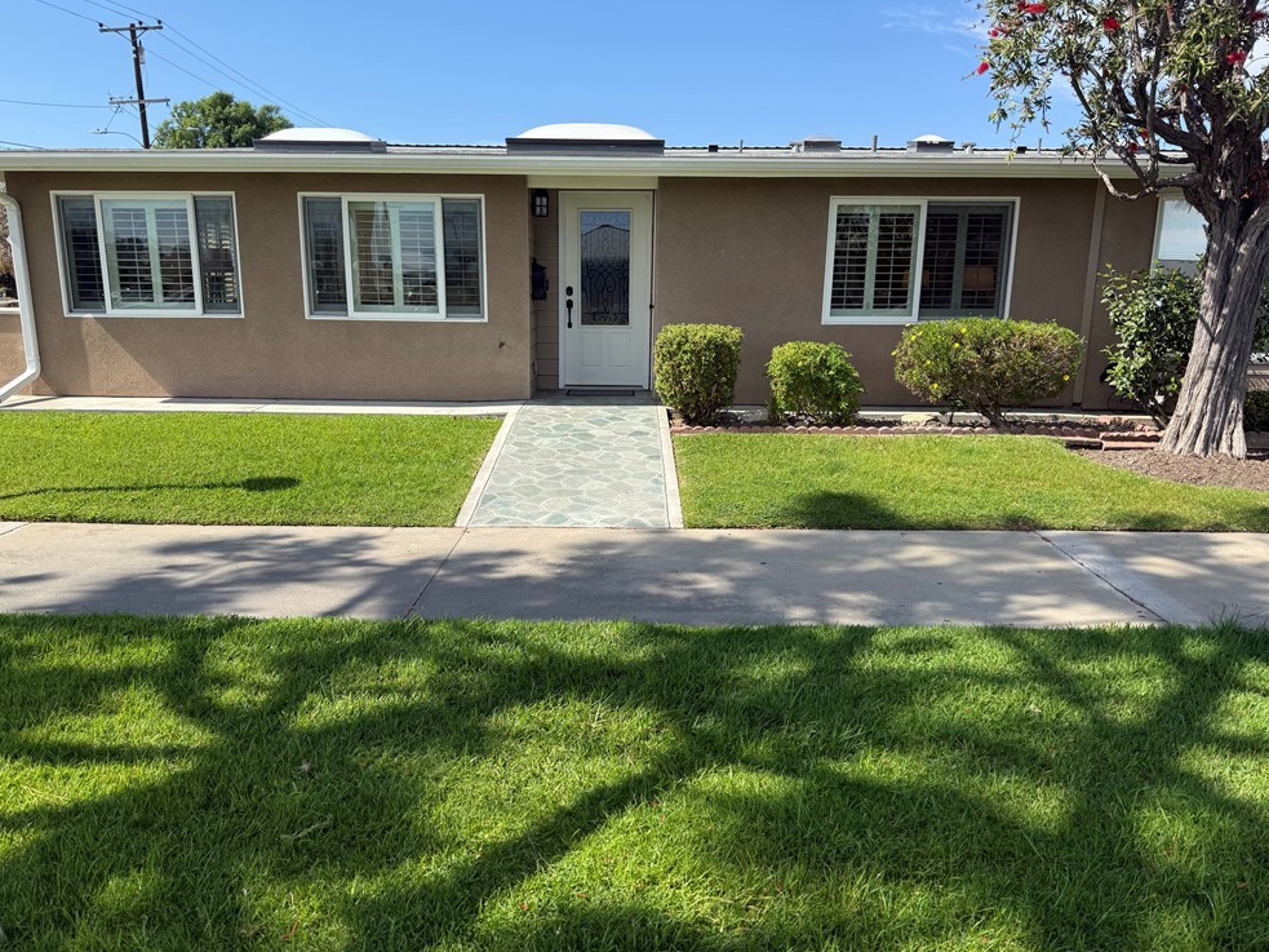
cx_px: 613
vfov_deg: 54.9
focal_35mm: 25
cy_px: 486
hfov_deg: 69.4
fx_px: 916
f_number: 1.78
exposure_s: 1/2907
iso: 80
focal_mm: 6.76
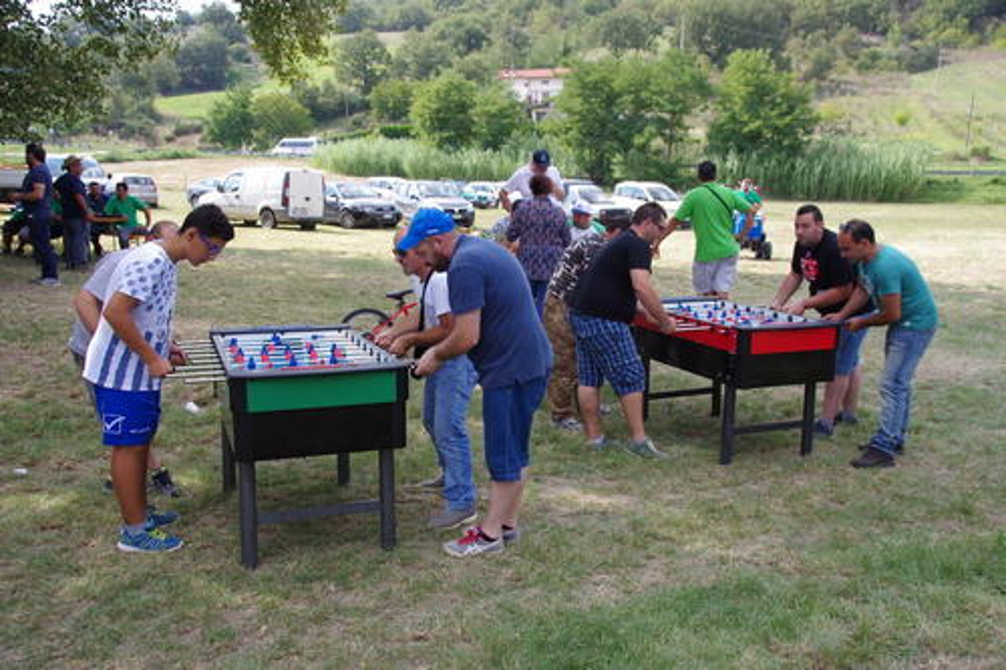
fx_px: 922
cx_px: 503
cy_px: 335
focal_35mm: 33
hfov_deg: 57.2
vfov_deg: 39.9
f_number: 7.1
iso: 160
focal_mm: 22
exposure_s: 1/125
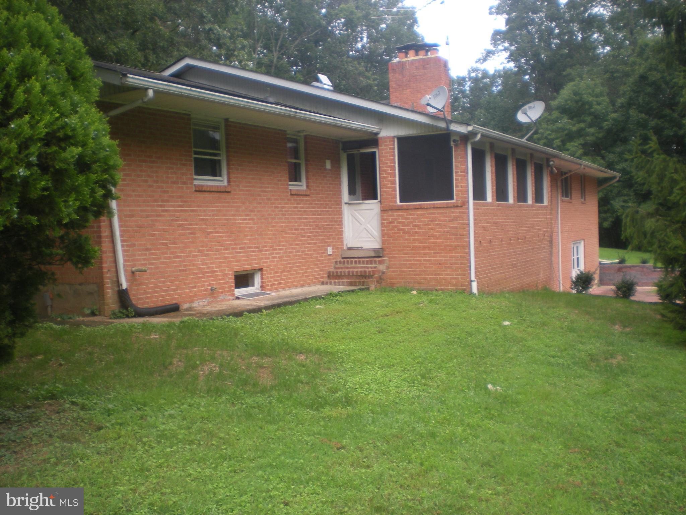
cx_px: 343
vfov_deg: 37.7
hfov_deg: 49.0
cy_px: 258
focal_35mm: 38
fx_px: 753
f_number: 3.1
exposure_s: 1/164
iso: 64
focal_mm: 6.3
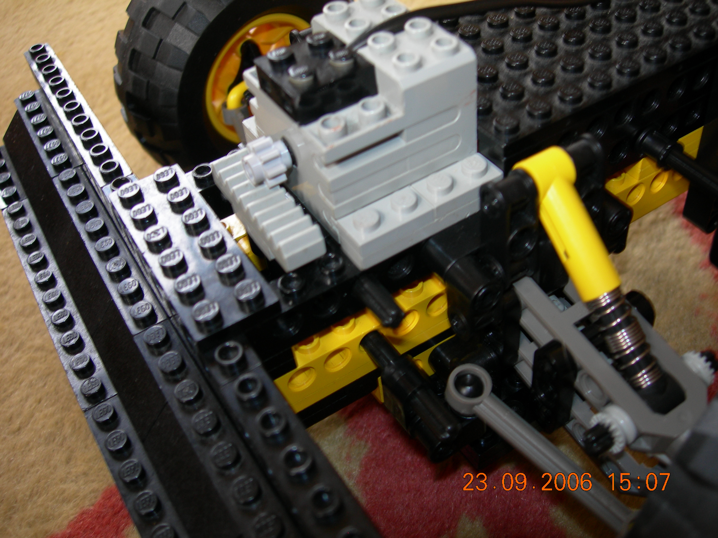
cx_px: 359
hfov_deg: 49.0
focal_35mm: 38
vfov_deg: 37.7
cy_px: 269
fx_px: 788
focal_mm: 7.8
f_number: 2.8
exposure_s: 1/18.7
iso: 50
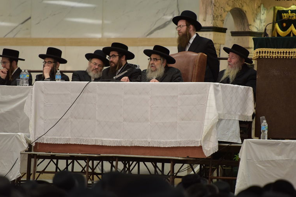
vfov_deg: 5.1
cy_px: 99
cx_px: 152
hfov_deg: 7.6
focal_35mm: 270
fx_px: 2220
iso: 800
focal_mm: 200
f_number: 2.8
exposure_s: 1/125
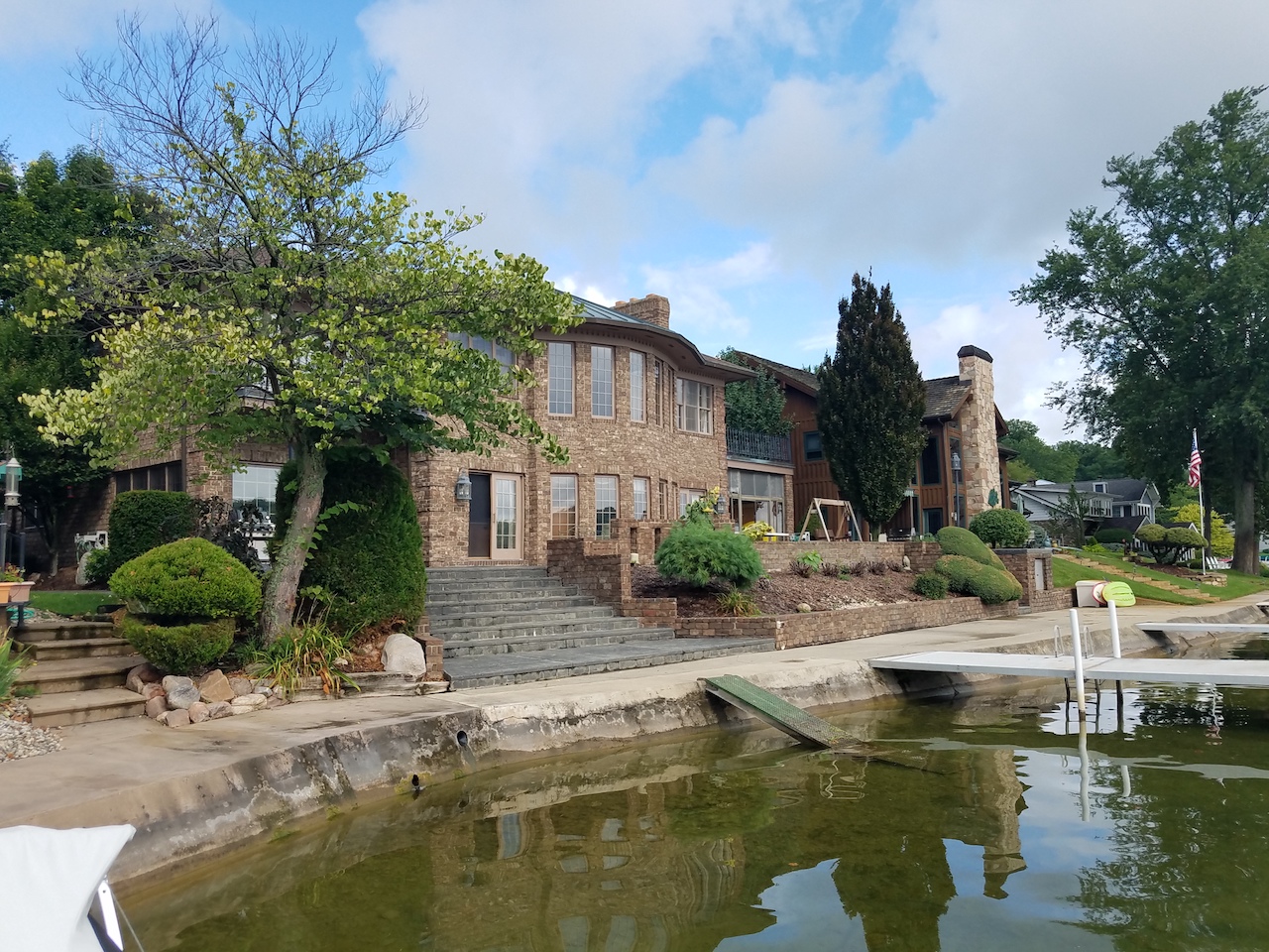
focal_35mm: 26
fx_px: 953
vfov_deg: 53.1
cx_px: 634
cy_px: 476
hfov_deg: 67.3
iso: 50
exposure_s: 1/1488
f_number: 1.7
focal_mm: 4.2
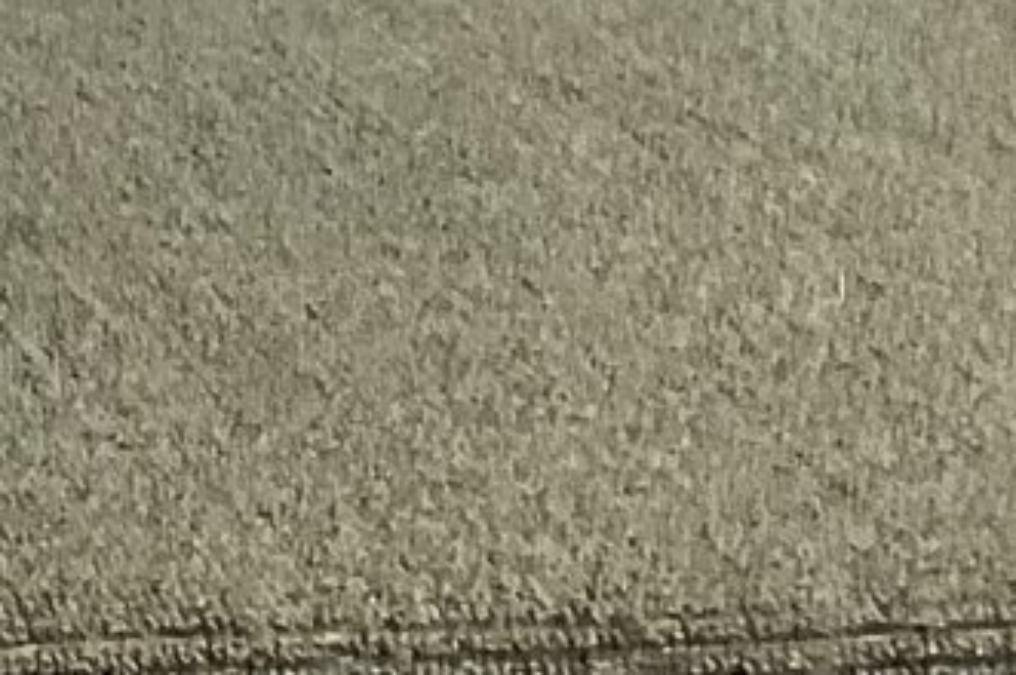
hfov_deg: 12.4
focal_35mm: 138
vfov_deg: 9.1
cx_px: -1263
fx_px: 3891
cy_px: -867
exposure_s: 1/60
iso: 125
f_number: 1.8
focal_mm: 3
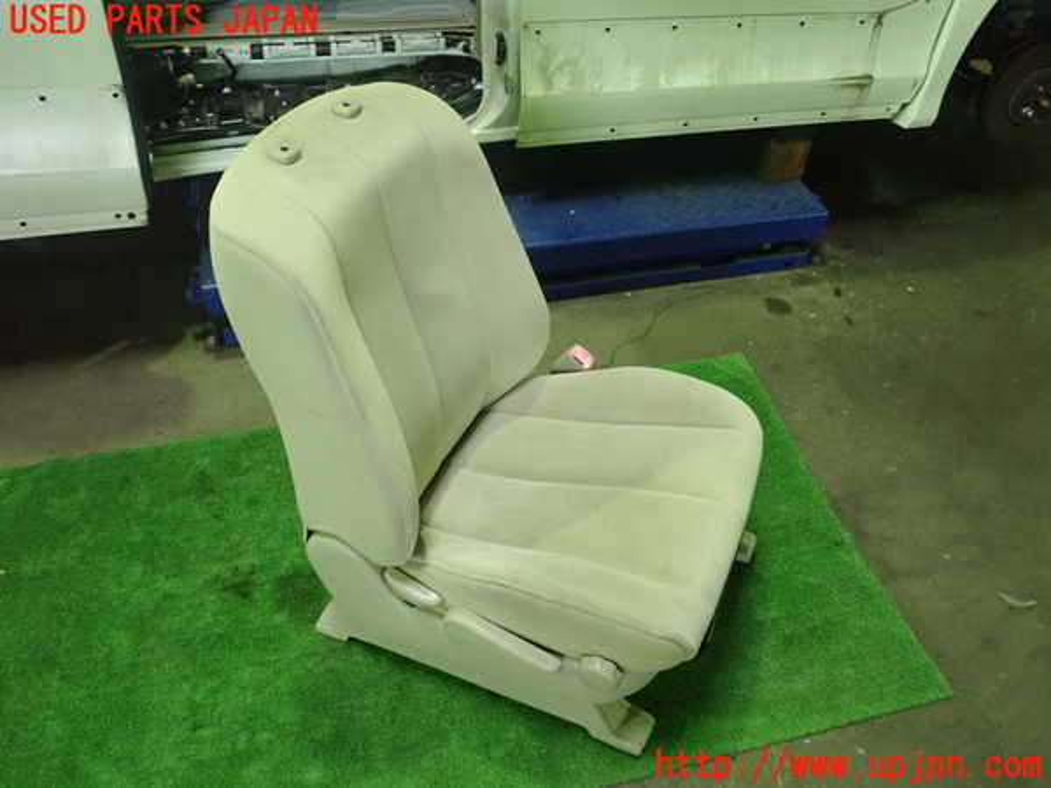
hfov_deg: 60.0
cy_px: 394
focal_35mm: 30
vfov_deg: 46.8
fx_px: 911
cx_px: 526
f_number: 2.3
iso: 800
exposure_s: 1/80
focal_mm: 5.5
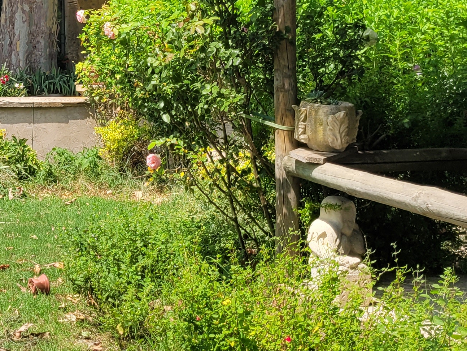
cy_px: -11
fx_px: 1093
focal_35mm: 81
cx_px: -175
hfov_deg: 21.3
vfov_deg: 17.7
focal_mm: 5.4
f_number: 1.8
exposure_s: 1/1422
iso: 40
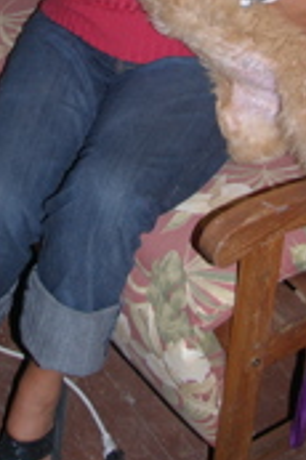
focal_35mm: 78
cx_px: 140
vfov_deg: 24.0
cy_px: -73
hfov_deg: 17.5
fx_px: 996
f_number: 4.5
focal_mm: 20
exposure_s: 1/30
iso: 400
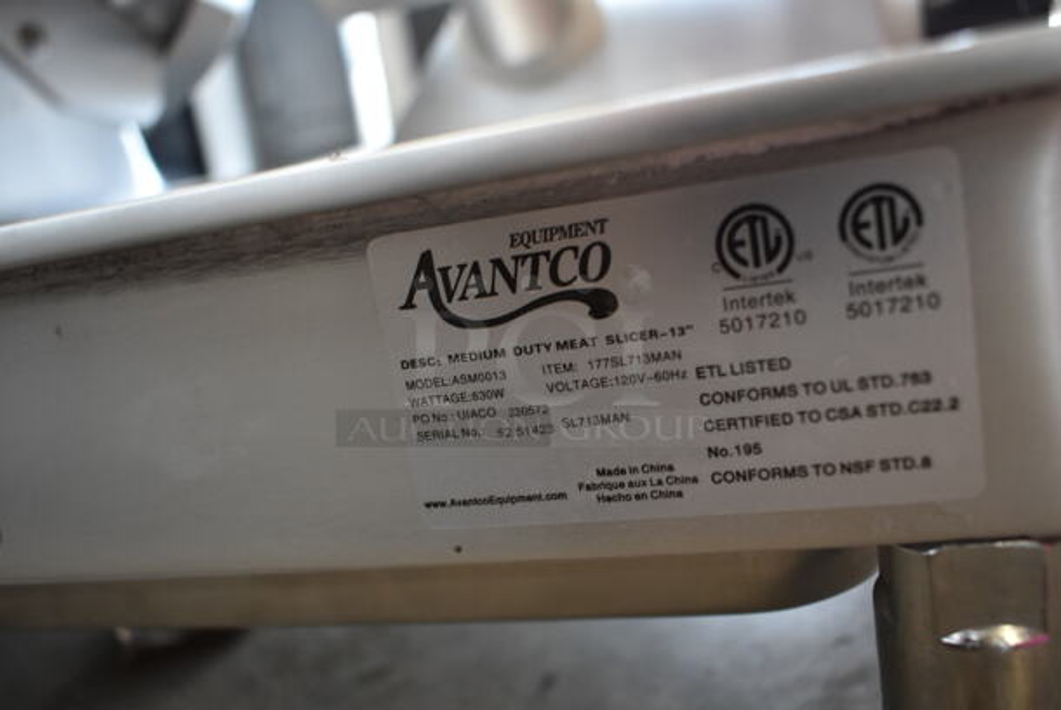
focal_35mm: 32
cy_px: 355
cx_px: 530
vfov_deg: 41.8
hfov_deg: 59.4
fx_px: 929
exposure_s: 1/125
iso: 1250
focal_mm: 21
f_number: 3.8
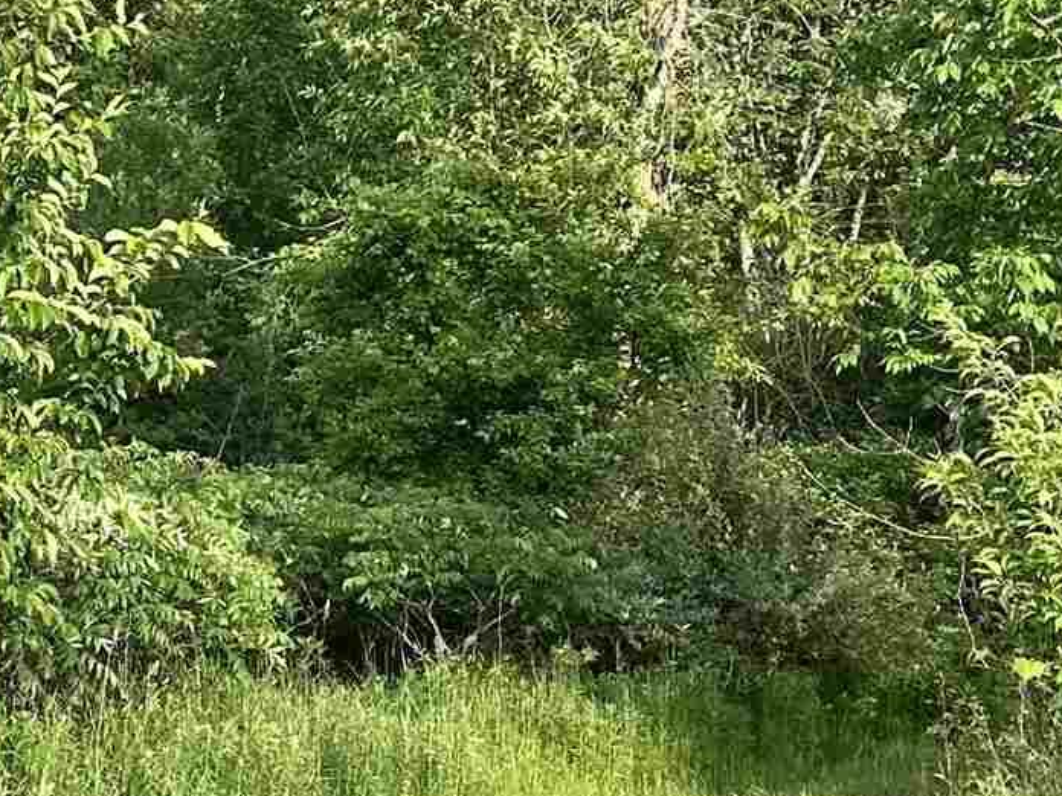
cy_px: 380
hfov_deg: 18.0
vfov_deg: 14.0
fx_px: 3252
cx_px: -67
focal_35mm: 106
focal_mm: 6.86
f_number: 1.78
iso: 80
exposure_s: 1/2070
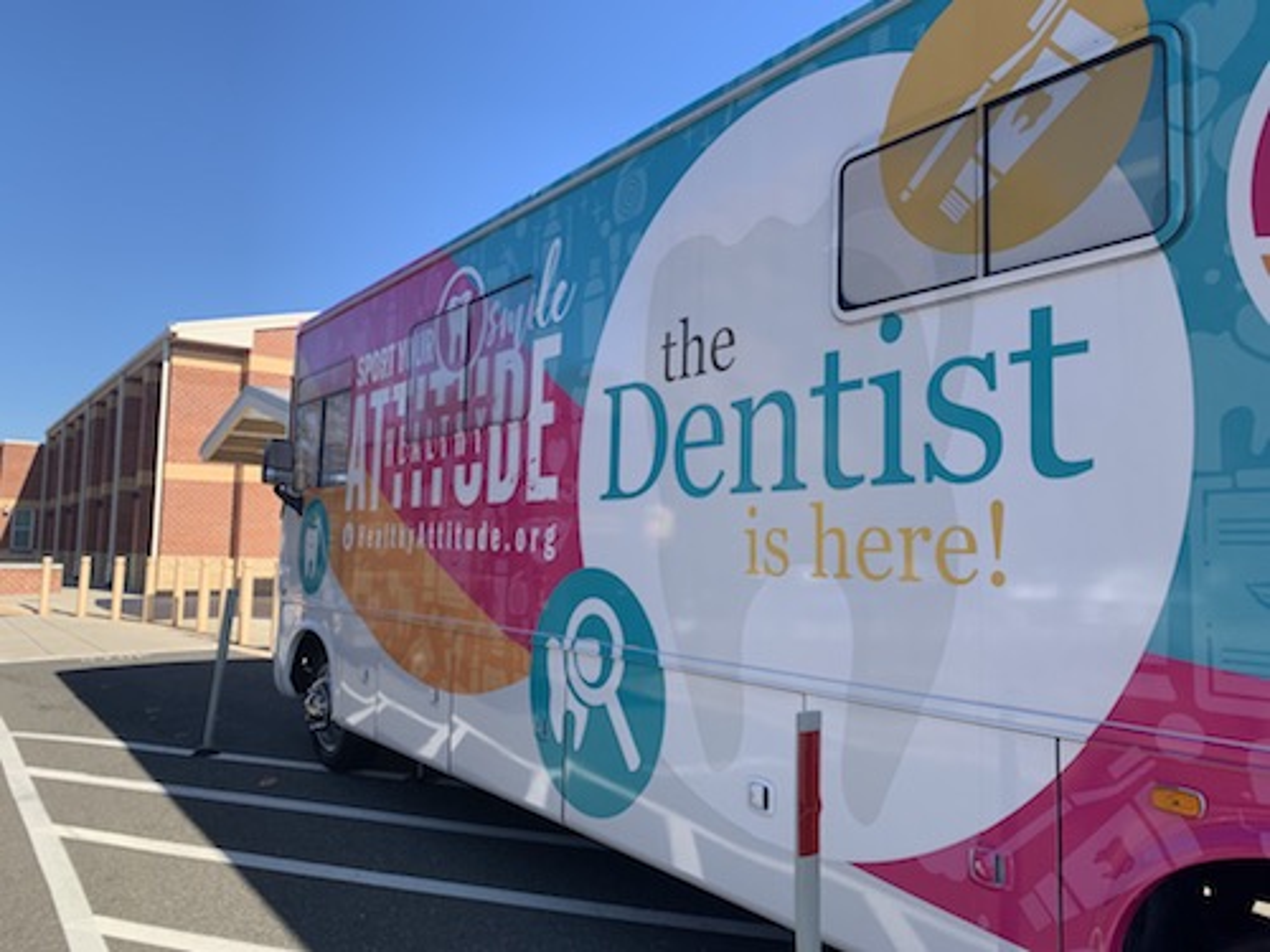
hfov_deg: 67.3
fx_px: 954
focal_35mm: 26
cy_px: 476
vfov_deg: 53.1
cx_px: 635
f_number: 1.8
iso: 25
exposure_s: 1/1205
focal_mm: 4.25
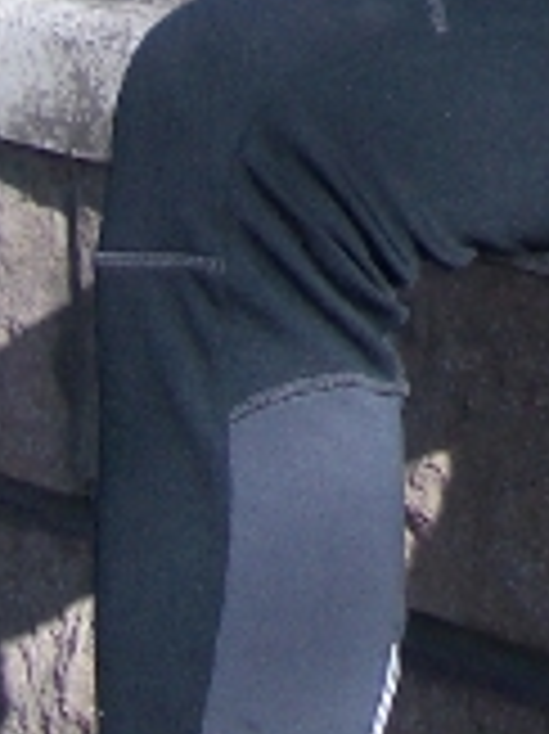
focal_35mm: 172
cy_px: -549
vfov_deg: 10.8
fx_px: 3642
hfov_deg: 8.2
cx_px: 1053
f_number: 2.6
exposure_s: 1/800
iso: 50
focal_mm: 5.8
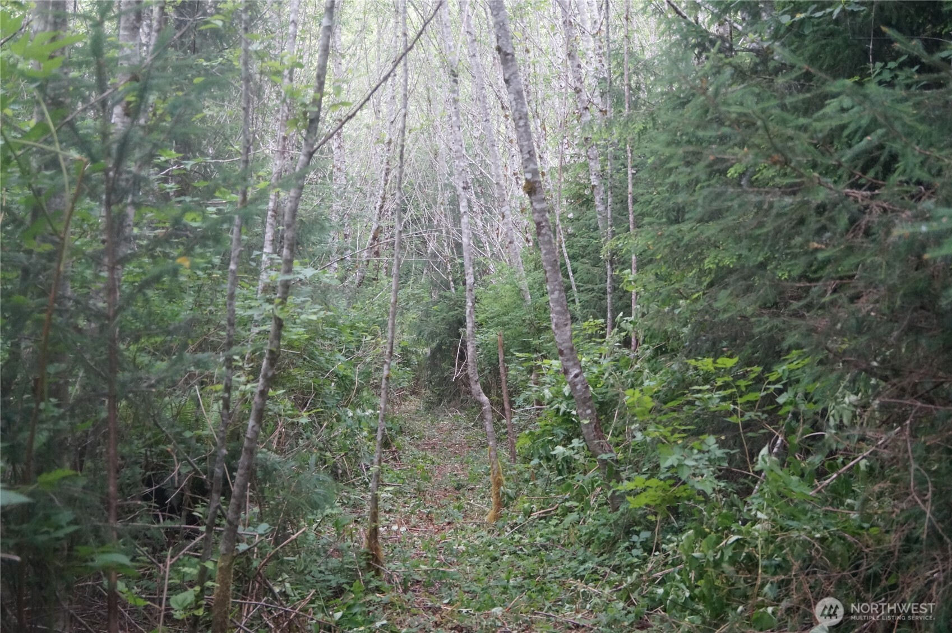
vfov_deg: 25.7
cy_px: 316
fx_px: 1387
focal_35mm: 52
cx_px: 476
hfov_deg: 37.9
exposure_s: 1/160
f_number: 4.5
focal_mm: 35
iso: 1600
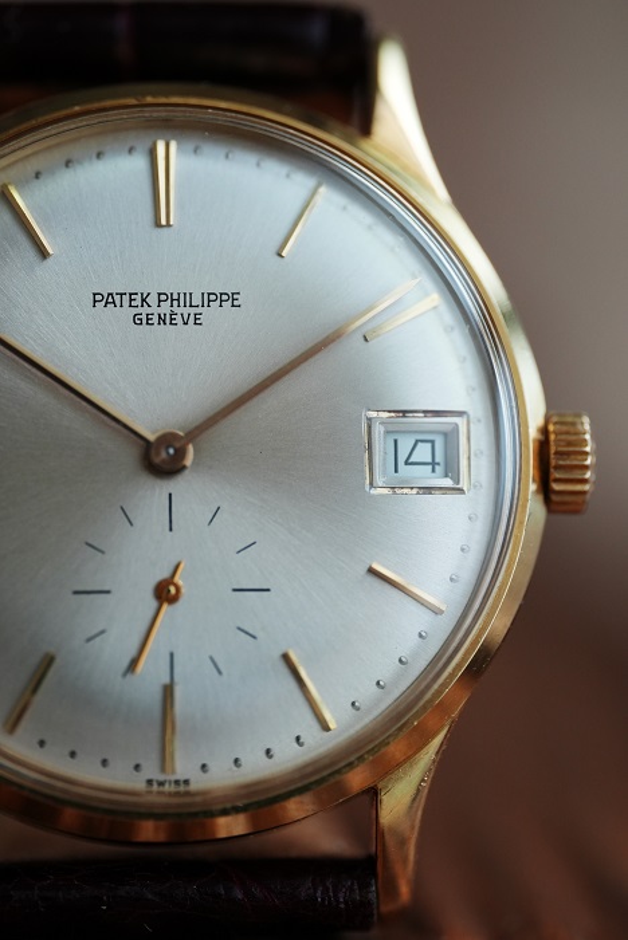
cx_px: 314
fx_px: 2745
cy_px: 470
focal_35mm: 105
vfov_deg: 19.4
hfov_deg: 13.1
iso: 1250
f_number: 2.8
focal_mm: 105
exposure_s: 1/250
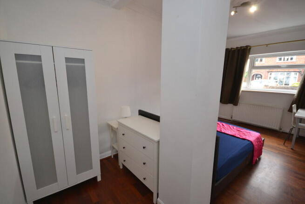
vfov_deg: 72.1
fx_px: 140
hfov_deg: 95.0
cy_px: 102
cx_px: 152
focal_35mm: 16
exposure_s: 1/60
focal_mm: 11
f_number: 4.2
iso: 450
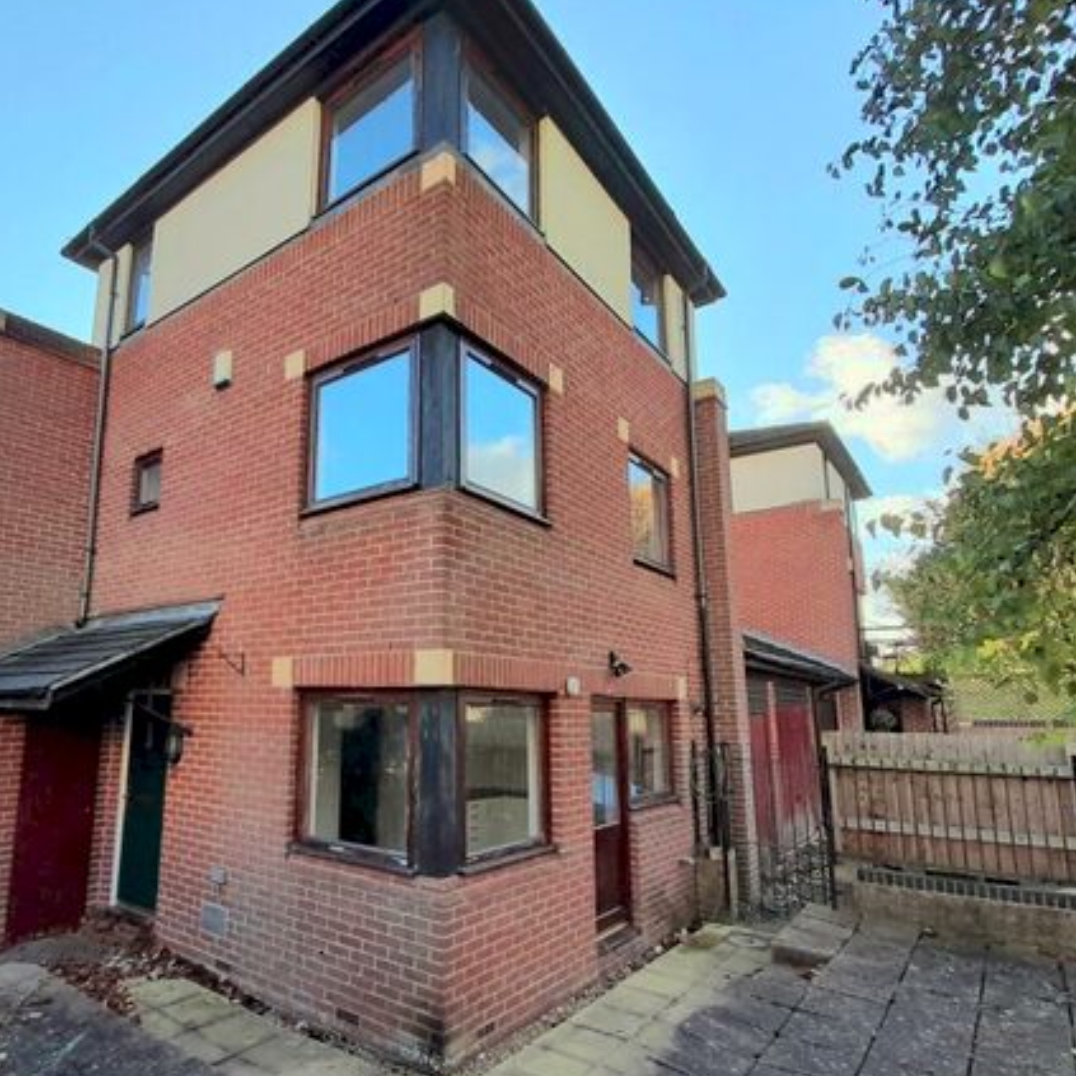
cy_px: 556
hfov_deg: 76.2
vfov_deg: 77.7
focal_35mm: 19
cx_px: 399
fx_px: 668
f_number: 2.2
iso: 40
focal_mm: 1.42
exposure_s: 1/345
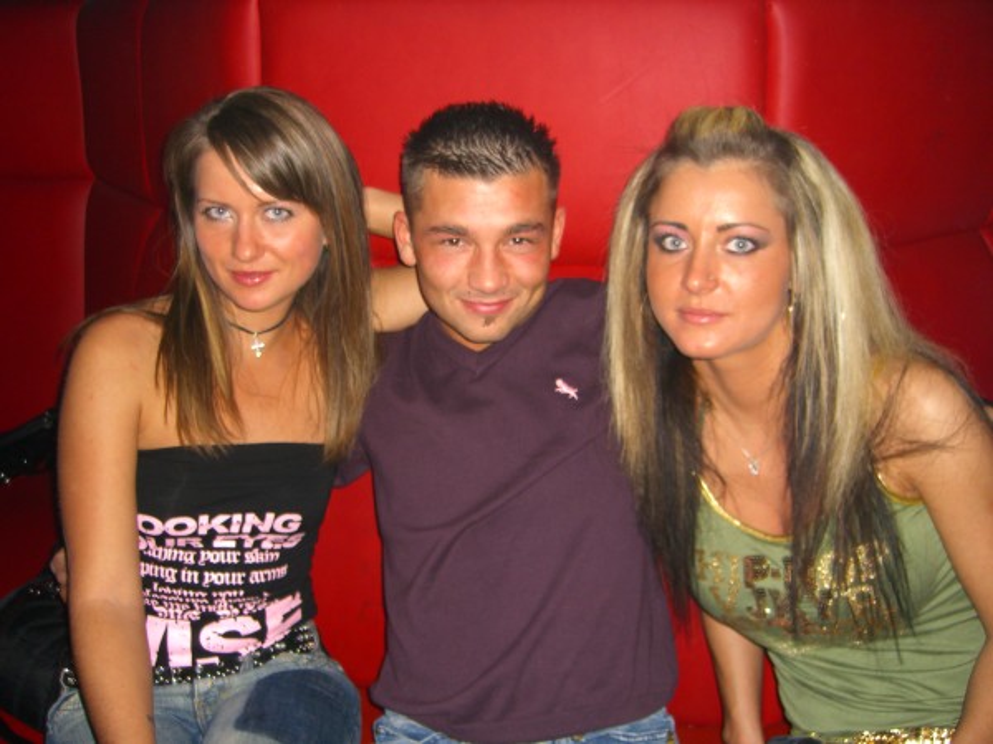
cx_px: 496
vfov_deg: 37.7
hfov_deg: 49.0
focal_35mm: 38
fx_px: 1090
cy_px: 372
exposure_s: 1/60
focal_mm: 7.9
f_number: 2.8
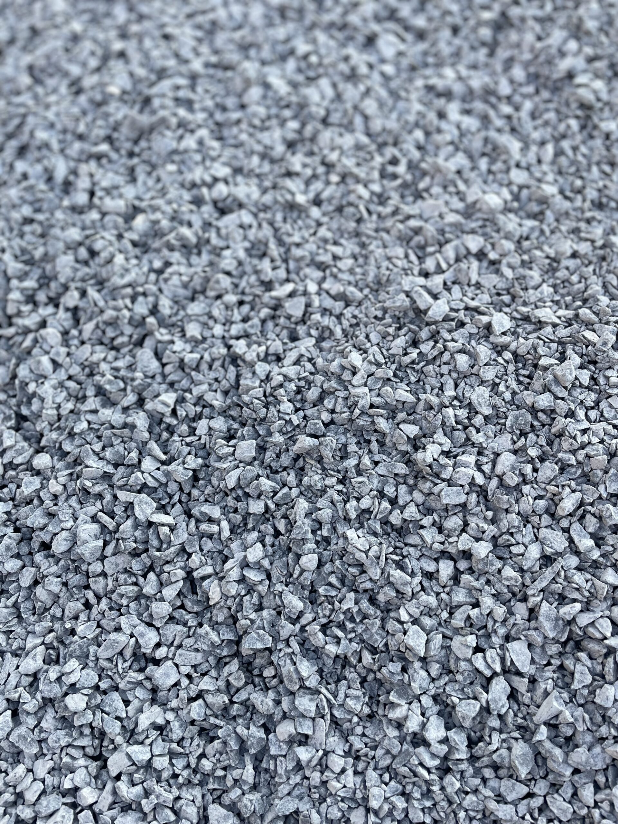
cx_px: 309
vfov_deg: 67.3
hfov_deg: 53.1
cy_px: 412
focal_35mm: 26
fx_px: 619
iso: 50
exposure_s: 1/415
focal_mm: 4.2
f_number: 1.6
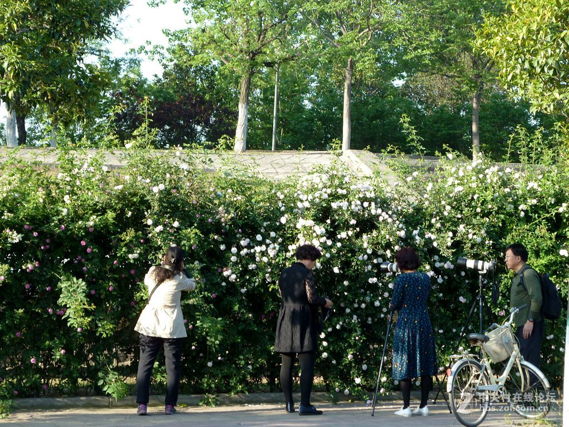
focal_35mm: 96
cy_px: 214
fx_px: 1578
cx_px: 284
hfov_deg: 20.4
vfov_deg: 15.4
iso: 80
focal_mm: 15.8
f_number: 4.3
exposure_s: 1/80
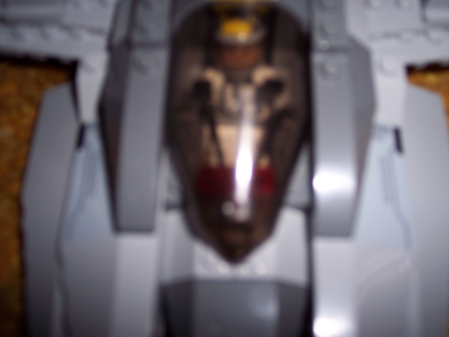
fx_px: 506
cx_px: 224
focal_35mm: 39
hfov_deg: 47.9
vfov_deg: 36.8
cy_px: 168
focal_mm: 8
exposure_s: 1/60
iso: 100
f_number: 2.8
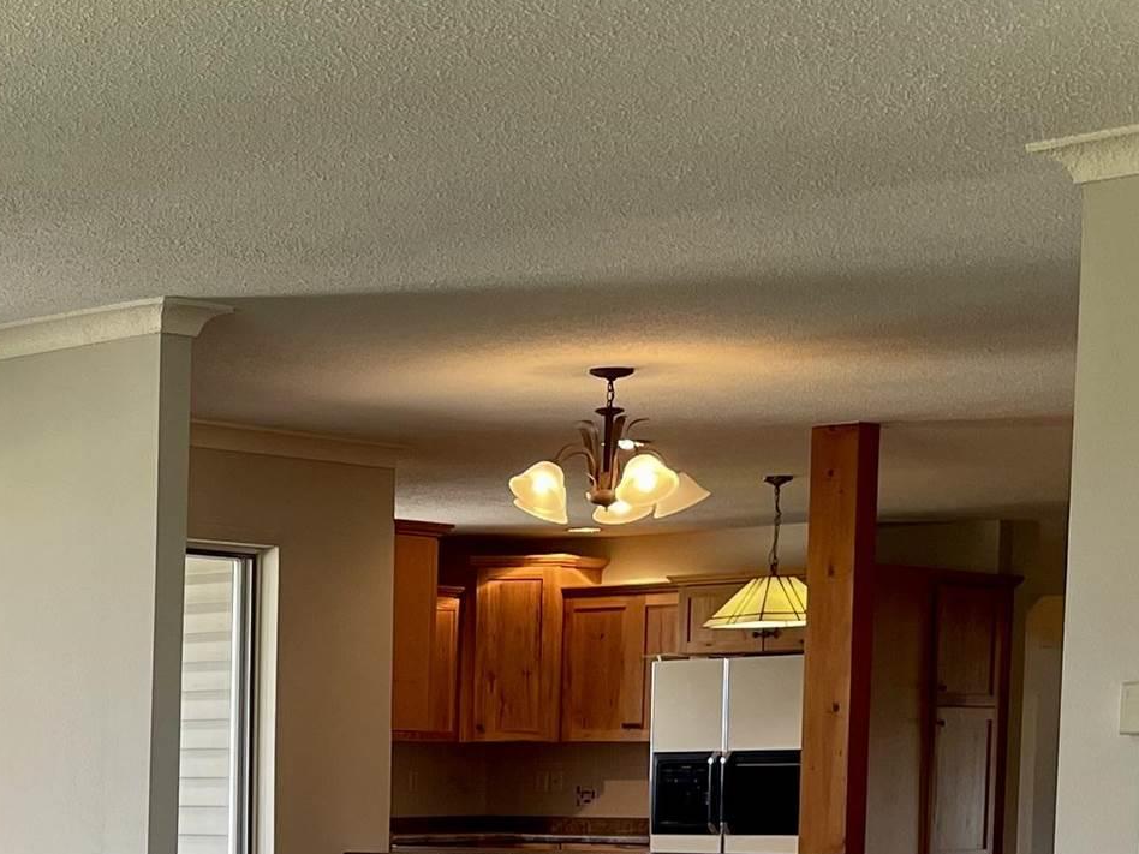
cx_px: -245
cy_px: 987
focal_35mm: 81
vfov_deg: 17.5
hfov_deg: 22.2
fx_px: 2665
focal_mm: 5.1
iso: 80
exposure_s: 1/120
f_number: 1.6
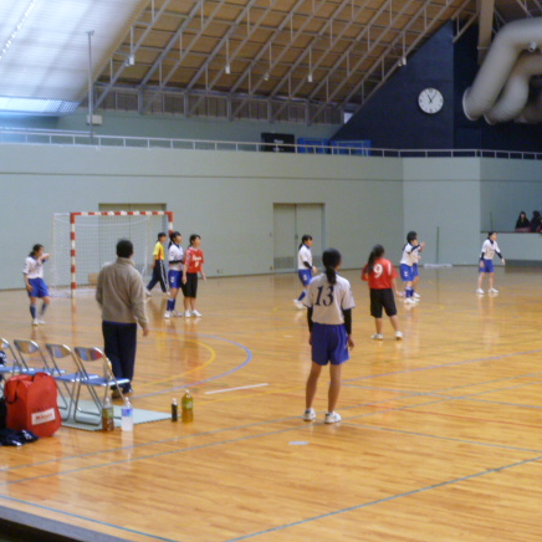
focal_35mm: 74
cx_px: 343
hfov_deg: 23.3
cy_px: 269
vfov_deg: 23.4
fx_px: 1311
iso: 400
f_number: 4.4
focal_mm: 10.1
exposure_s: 1/20
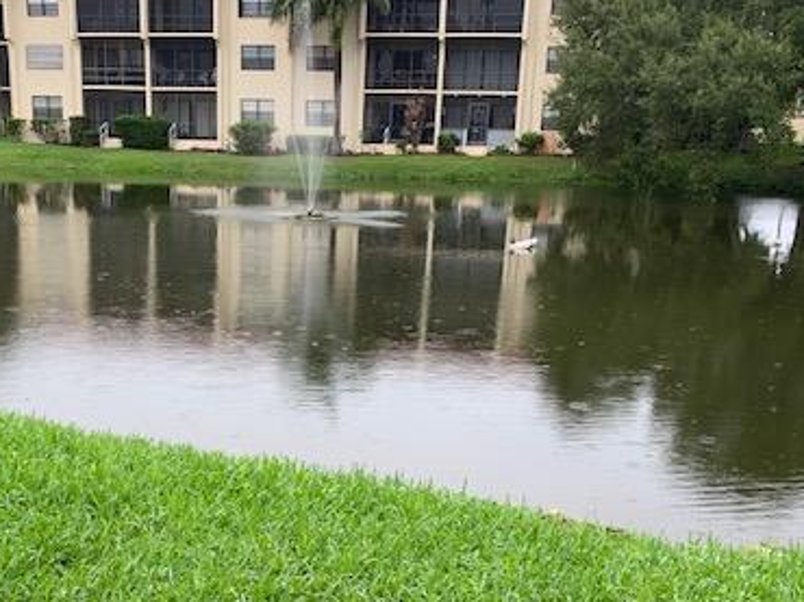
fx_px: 1045
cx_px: 289
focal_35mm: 45
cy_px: 467
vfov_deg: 31.4
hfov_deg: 41.7
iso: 25
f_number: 1.8
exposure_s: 1/433
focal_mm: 4.25
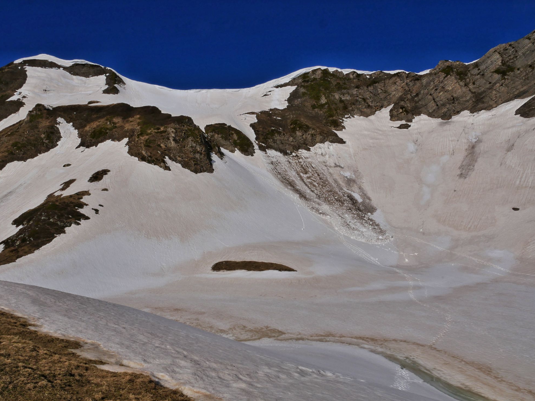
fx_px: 386
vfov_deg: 54.9
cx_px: 264
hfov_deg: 69.4
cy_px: 203
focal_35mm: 25
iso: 200
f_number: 14
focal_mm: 12
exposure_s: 1/800
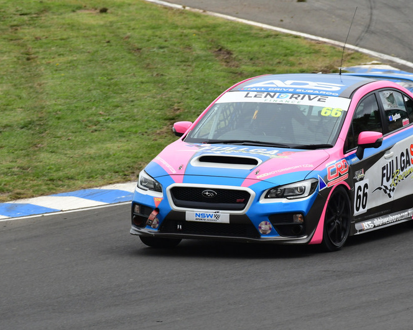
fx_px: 10364
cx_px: 246
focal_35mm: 848
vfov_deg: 1.8
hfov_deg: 2.3
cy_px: 165
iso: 640
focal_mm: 500
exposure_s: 1/640
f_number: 11
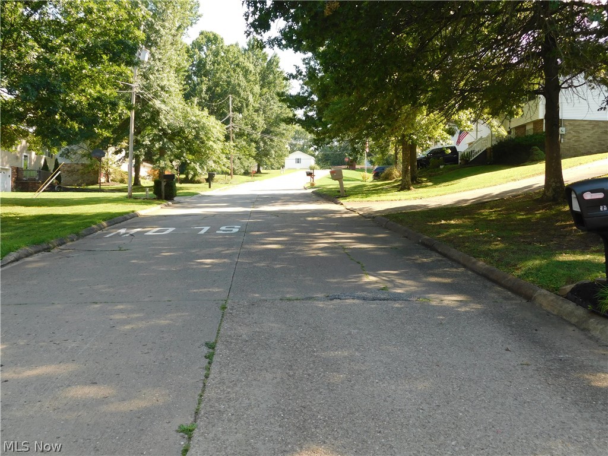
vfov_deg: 39.7
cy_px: 228
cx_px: 304
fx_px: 632
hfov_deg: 51.4
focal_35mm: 36
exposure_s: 1/250
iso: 125
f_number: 3.5
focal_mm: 6.3
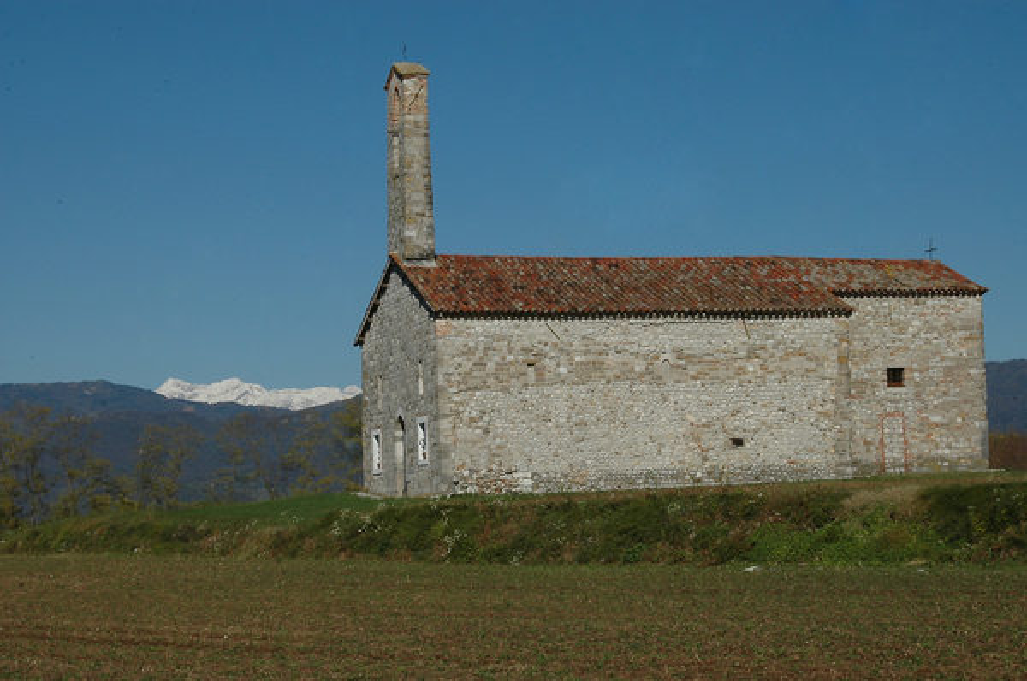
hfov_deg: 26.0
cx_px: 514
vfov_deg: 17.4
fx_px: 2222
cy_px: 340
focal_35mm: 78
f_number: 32
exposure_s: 1/100
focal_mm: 52
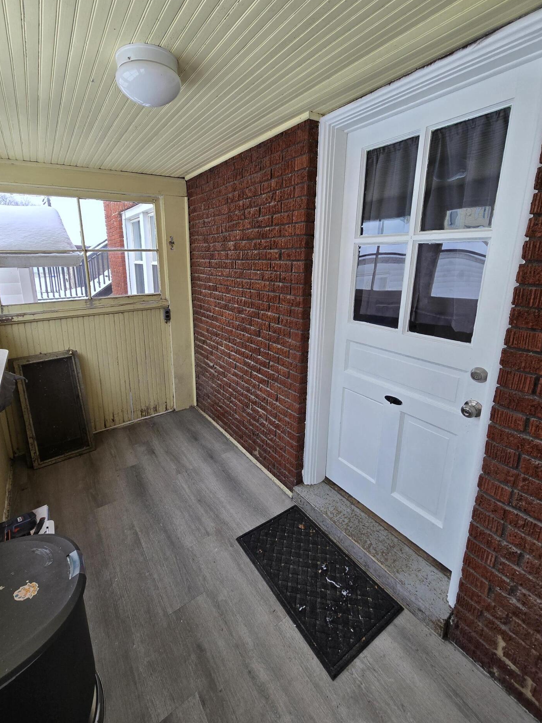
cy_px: 334
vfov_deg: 101.9
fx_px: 292
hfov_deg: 85.6
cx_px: 253
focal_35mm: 14
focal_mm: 2.2
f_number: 2.2
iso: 64
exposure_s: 1/120
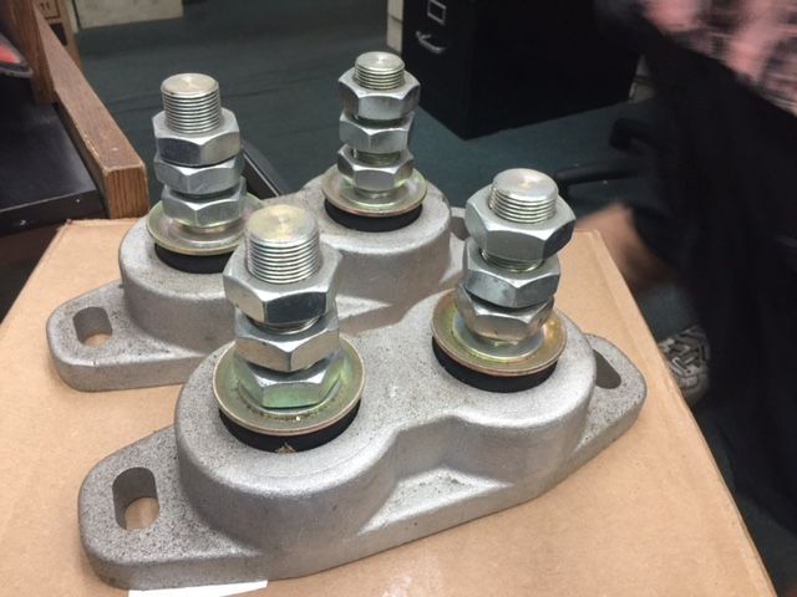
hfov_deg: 61.7
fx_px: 668
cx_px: 398
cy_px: 298
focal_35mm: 29
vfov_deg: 48.2
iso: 80
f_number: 2.2
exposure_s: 1/15
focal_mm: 4.15
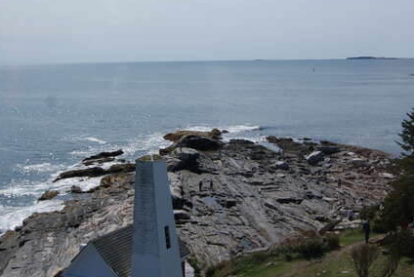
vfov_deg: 26.5
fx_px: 587
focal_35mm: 51
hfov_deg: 38.8
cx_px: 228
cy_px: 100
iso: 100
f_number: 10
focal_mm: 18
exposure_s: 1/500
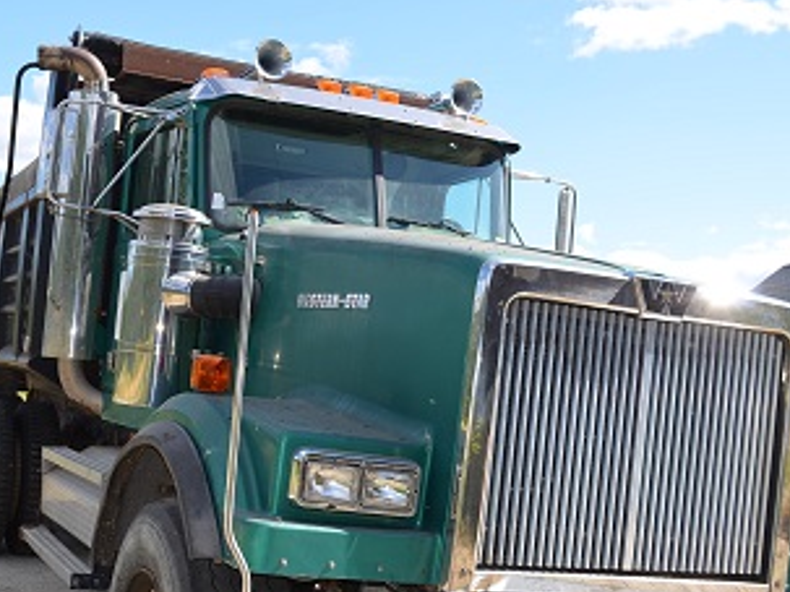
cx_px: 211
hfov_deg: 36.7
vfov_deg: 28.5
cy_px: 318
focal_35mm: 51
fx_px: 1163
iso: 100
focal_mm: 24
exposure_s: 1/200
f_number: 7.1
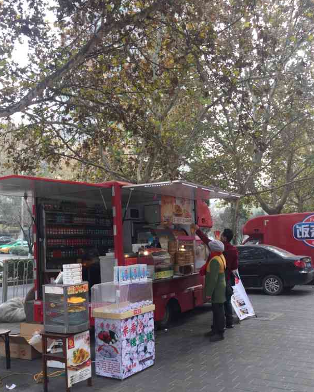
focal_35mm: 35
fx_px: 407
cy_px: 231
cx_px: 177
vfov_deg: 51.3
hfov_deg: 42.1
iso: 32
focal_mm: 4.15
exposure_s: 1/125
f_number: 2.2
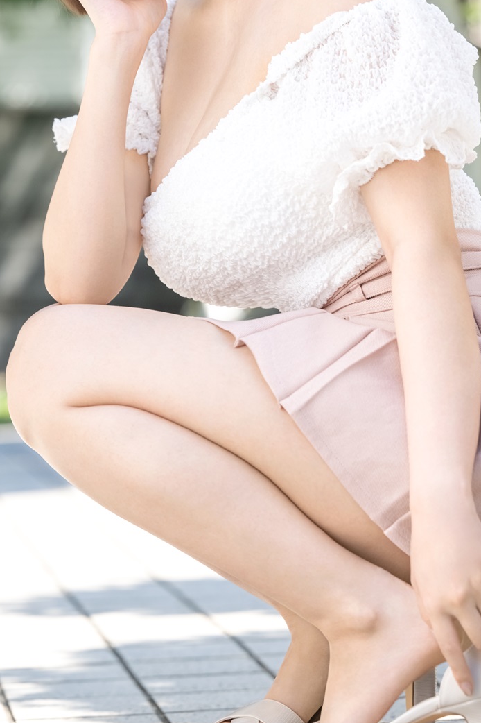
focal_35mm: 160
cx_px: 243
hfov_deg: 8.6
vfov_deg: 12.8
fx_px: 3209
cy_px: 165
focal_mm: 101
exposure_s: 1/1000
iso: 400
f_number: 4
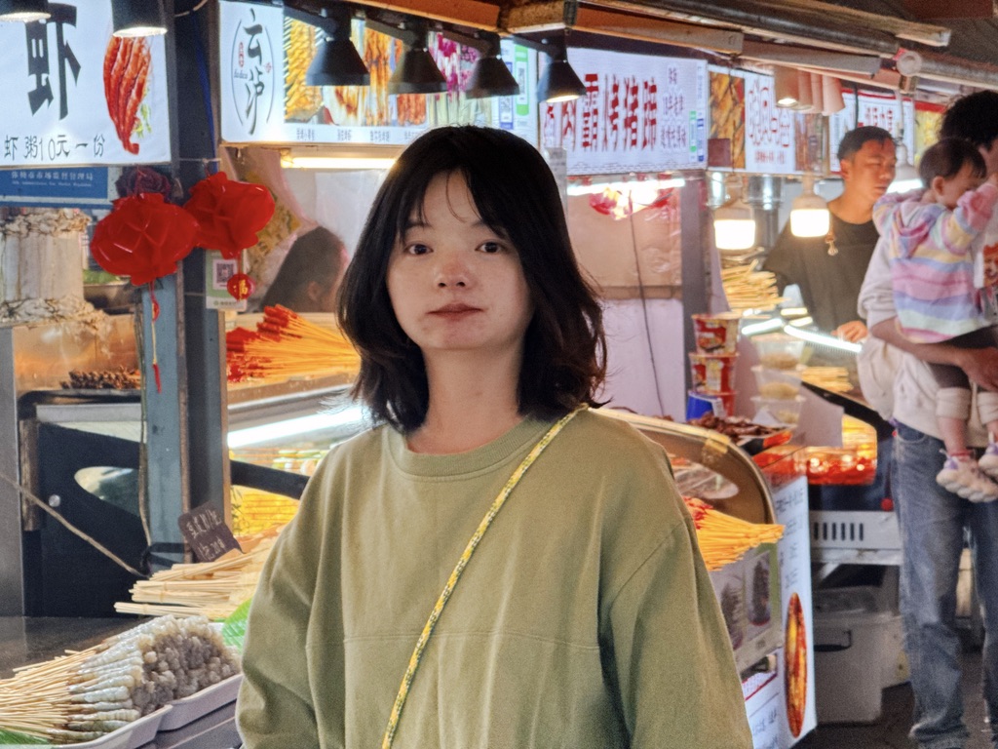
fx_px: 3460
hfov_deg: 16.4
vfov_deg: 12.3
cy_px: 374
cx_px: 499
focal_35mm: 120
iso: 320
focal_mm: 15.66
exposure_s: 1/100
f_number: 2.8
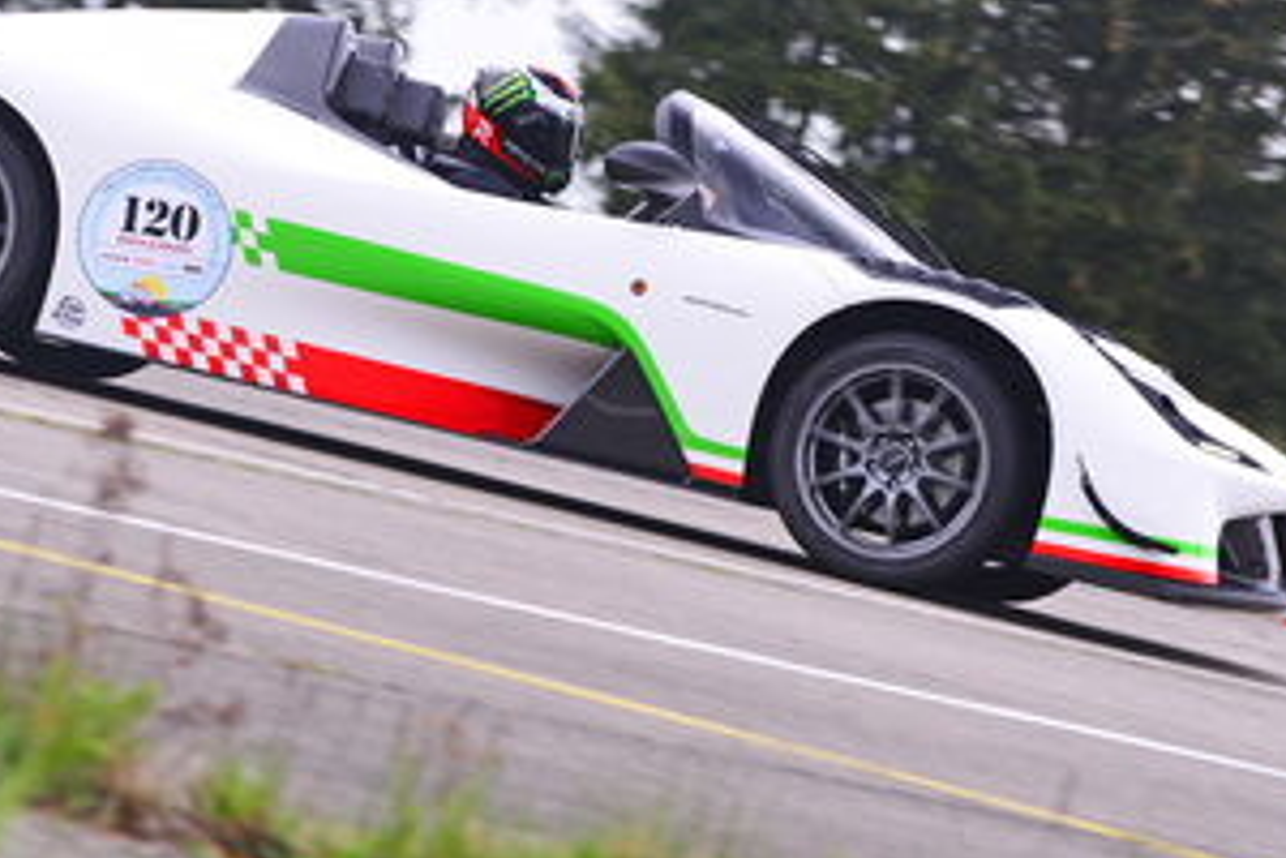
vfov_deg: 5.5
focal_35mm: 250
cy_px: 154
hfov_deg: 8.2
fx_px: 8930
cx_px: 568
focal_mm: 125
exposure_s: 1/400
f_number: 6.3
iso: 1600
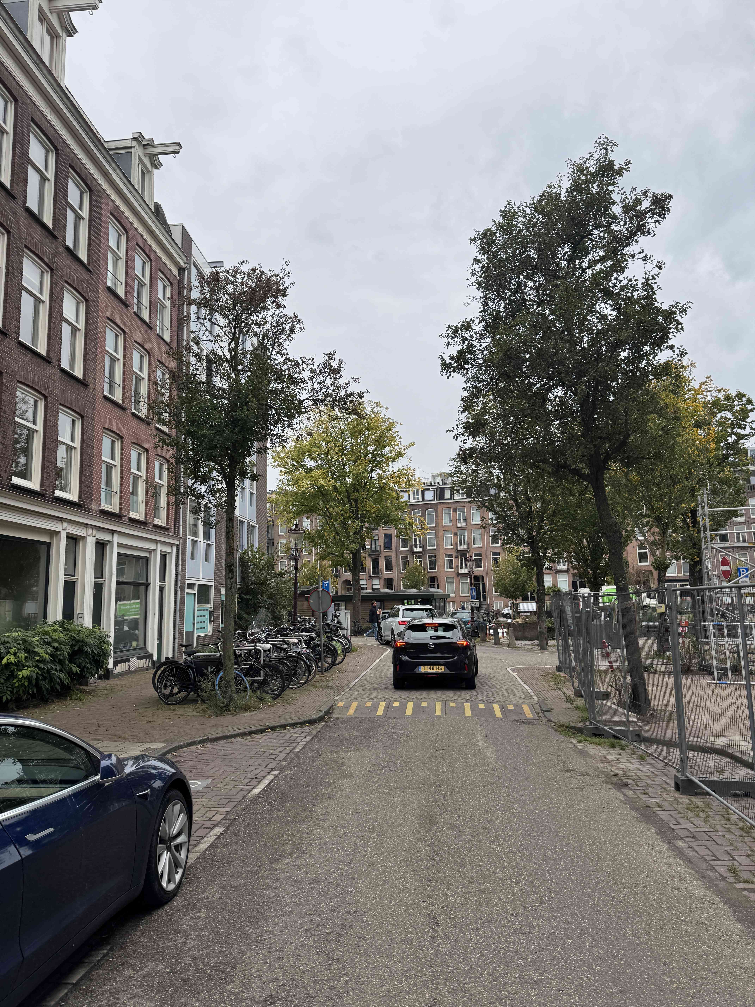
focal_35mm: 24
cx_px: 378
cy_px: 504
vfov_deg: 71.6
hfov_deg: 56.8
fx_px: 698
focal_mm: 6.76
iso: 80
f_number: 1.78
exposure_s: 1/1366
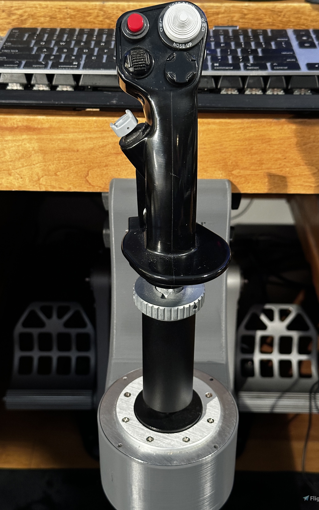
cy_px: 255
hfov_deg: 25.3
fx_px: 709
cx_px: 158
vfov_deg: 39.6
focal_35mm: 51
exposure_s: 1/24
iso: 640
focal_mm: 6.86
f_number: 1.78
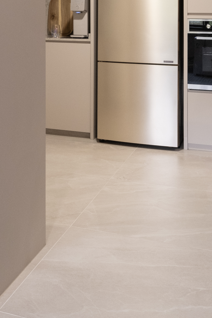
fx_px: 521
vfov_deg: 31.7
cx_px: 25
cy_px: 11
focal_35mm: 59
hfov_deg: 22.5
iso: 1000
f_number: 5.6
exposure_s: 1/15
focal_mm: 15
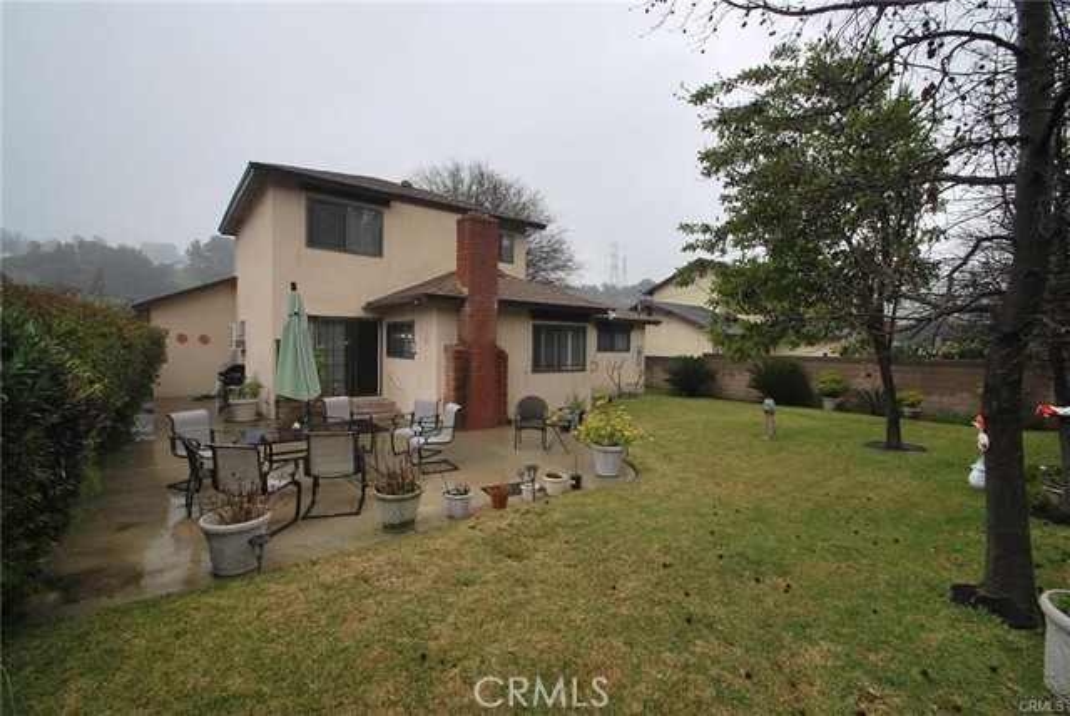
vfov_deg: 77.4
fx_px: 446
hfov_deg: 100.3
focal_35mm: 15
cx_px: 535
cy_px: 358
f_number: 5.6
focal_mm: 10
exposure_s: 1/125
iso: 140
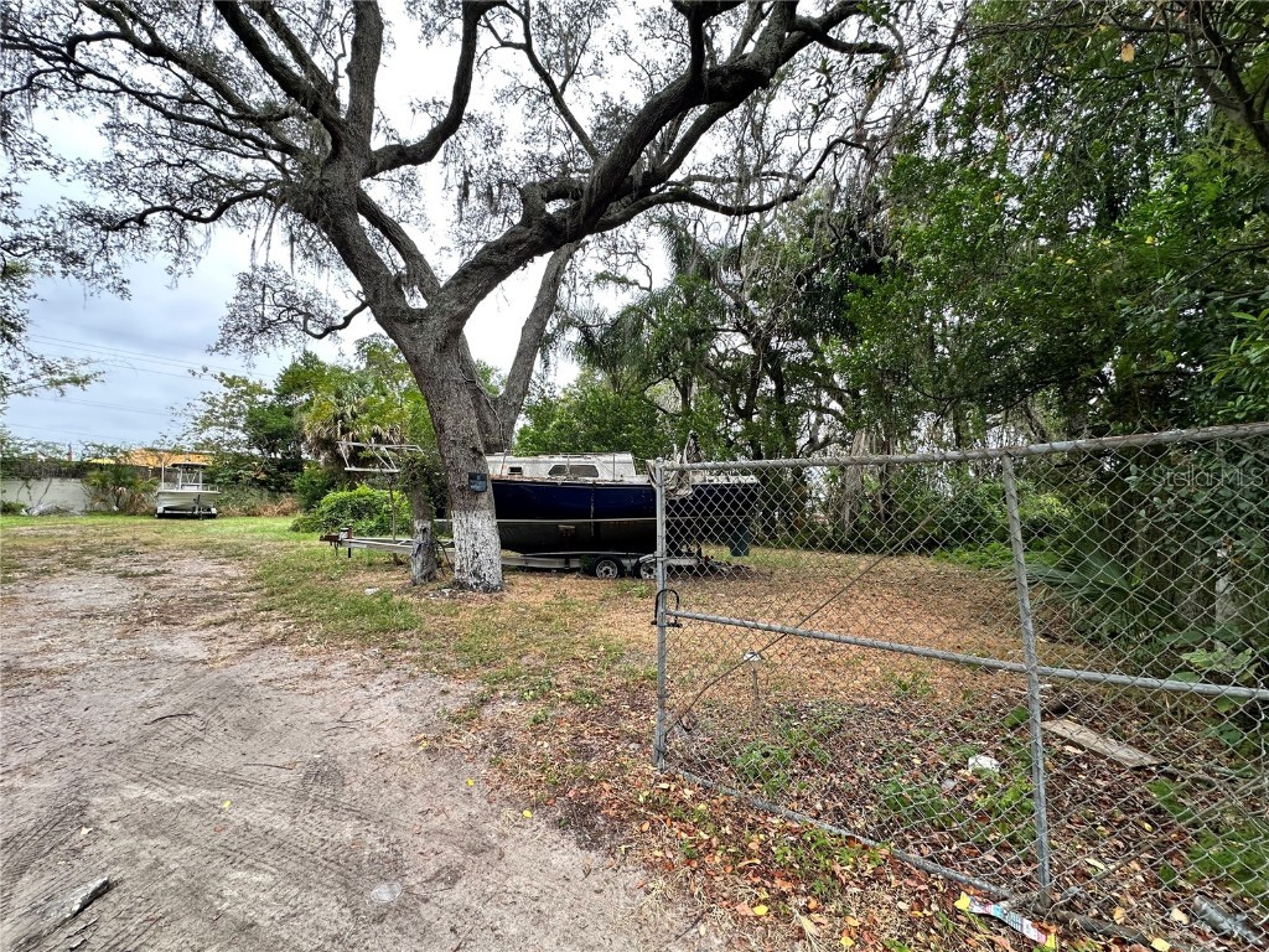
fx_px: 513
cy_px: 476
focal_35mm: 14
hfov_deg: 102.1
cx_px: 634
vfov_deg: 85.7
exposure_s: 1/99
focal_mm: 2.22
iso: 50
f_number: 2.2
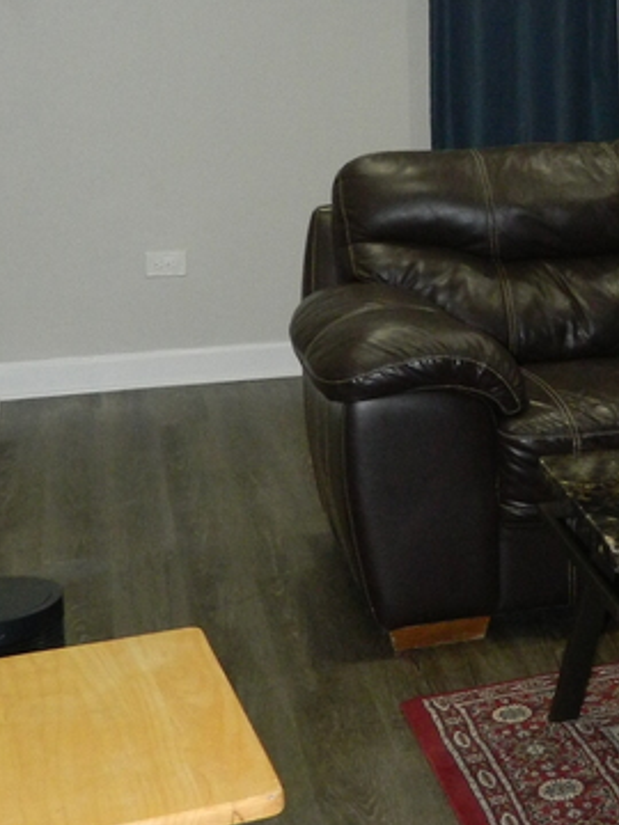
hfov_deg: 18.0
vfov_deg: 25.3
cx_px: 864
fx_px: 1788
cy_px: 110
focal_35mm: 75
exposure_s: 1/30
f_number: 3.1
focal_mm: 4.5
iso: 200
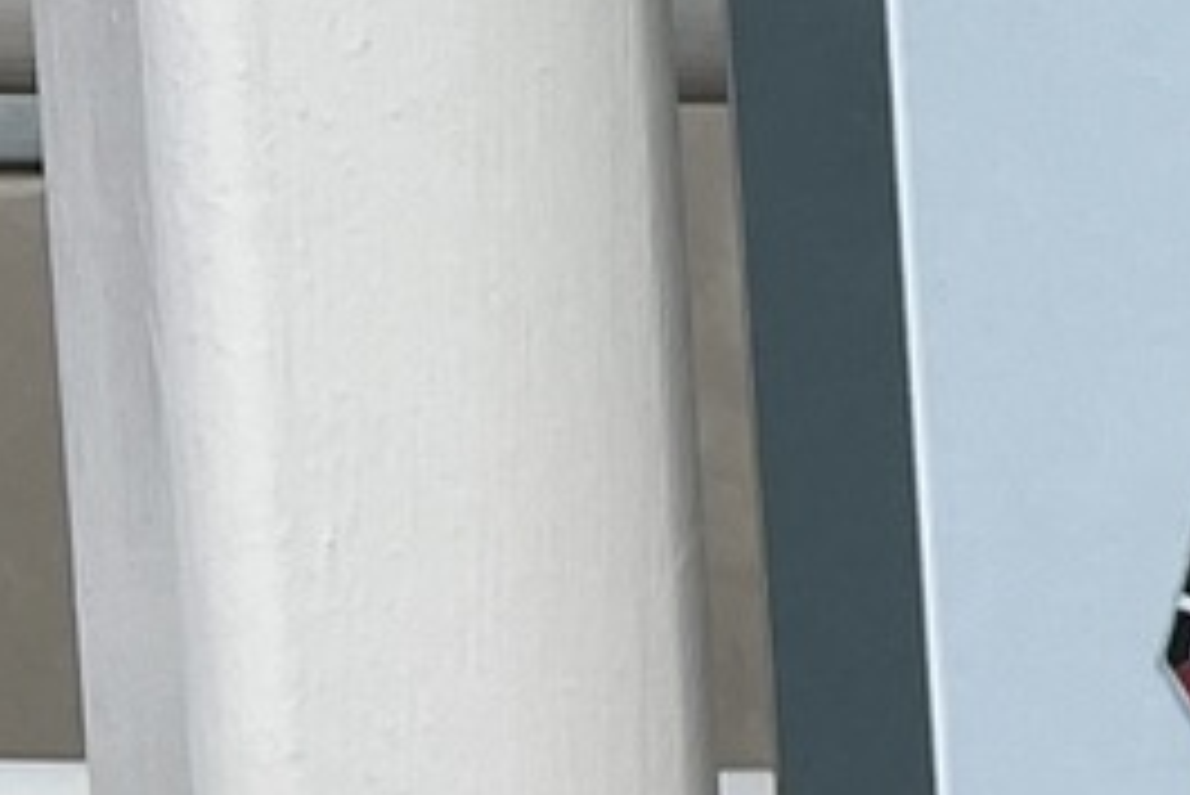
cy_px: 22
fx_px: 6912
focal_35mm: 209
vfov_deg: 6.6
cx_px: 4118
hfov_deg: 7.8
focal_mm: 5.7
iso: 50
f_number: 1.5
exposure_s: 1/5319
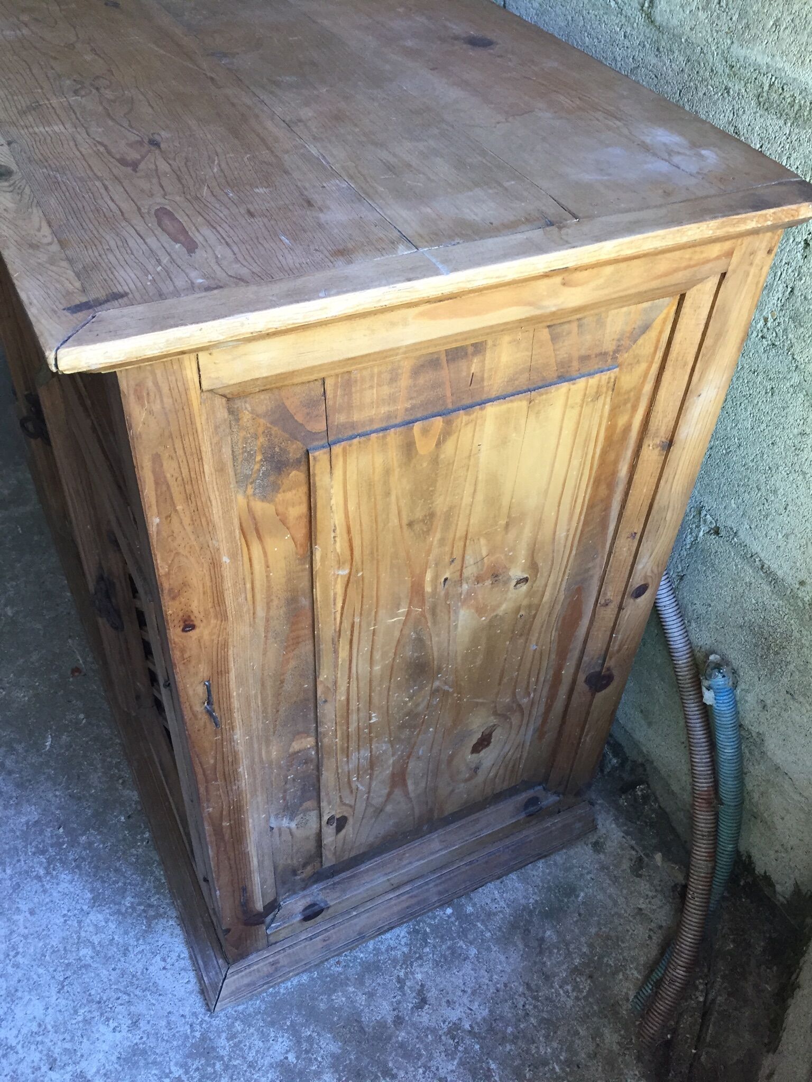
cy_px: 541
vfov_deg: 61.7
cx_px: 406
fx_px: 907
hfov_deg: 48.2
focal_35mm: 29
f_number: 2.2
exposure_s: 1/33
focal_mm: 4.15
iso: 64
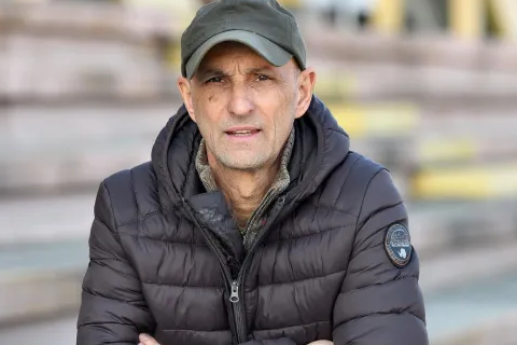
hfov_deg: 10.7
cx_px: 229
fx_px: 2771
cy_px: 209
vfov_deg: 7.1
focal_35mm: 193
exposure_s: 1/250
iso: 80
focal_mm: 122
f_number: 4
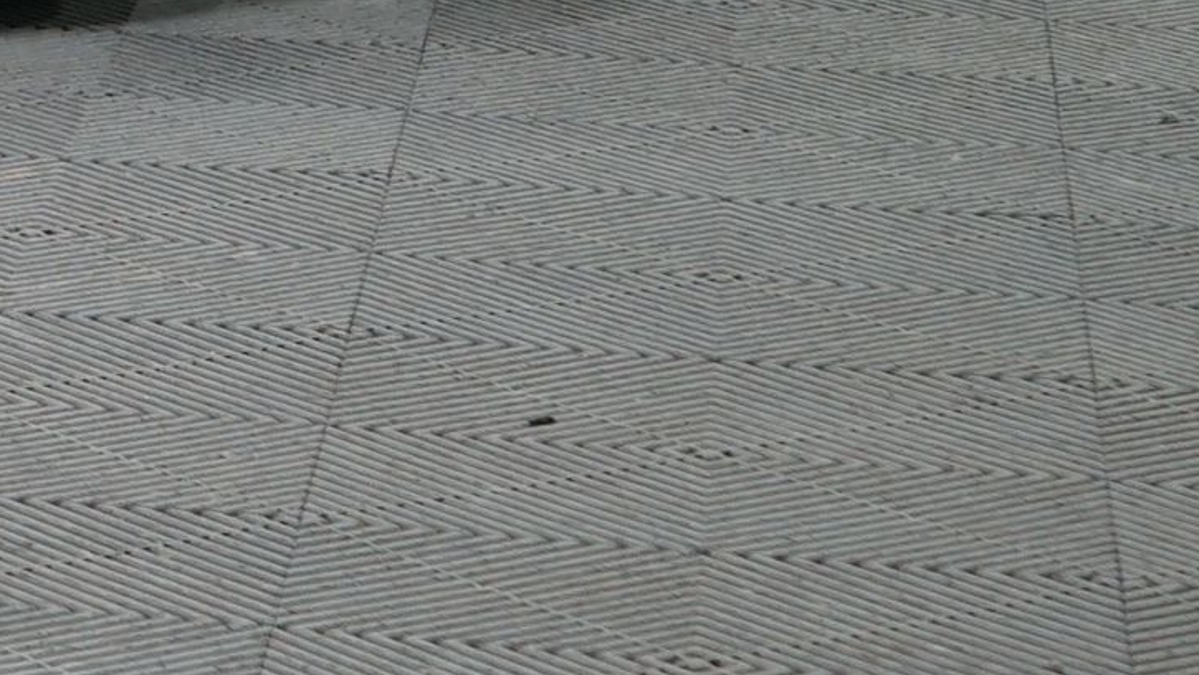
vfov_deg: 5.3
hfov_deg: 8.9
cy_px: -1279
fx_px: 6868
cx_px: -1831
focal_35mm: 216
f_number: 4.5
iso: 800
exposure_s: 1/20
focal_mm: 38
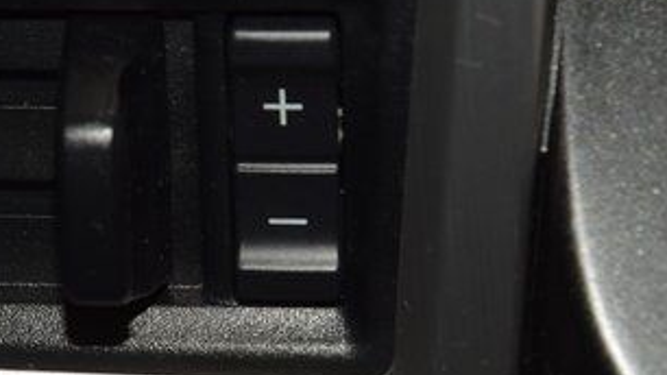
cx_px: 113
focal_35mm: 230
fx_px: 4067
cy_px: 156
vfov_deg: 5.3
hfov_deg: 9.3
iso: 100
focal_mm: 70
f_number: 8
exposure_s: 1/125
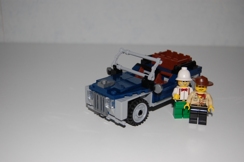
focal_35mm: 48
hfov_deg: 41.1
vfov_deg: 28.0
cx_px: 122
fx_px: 325
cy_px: 81
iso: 320
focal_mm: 32
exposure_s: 1/60
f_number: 4.5
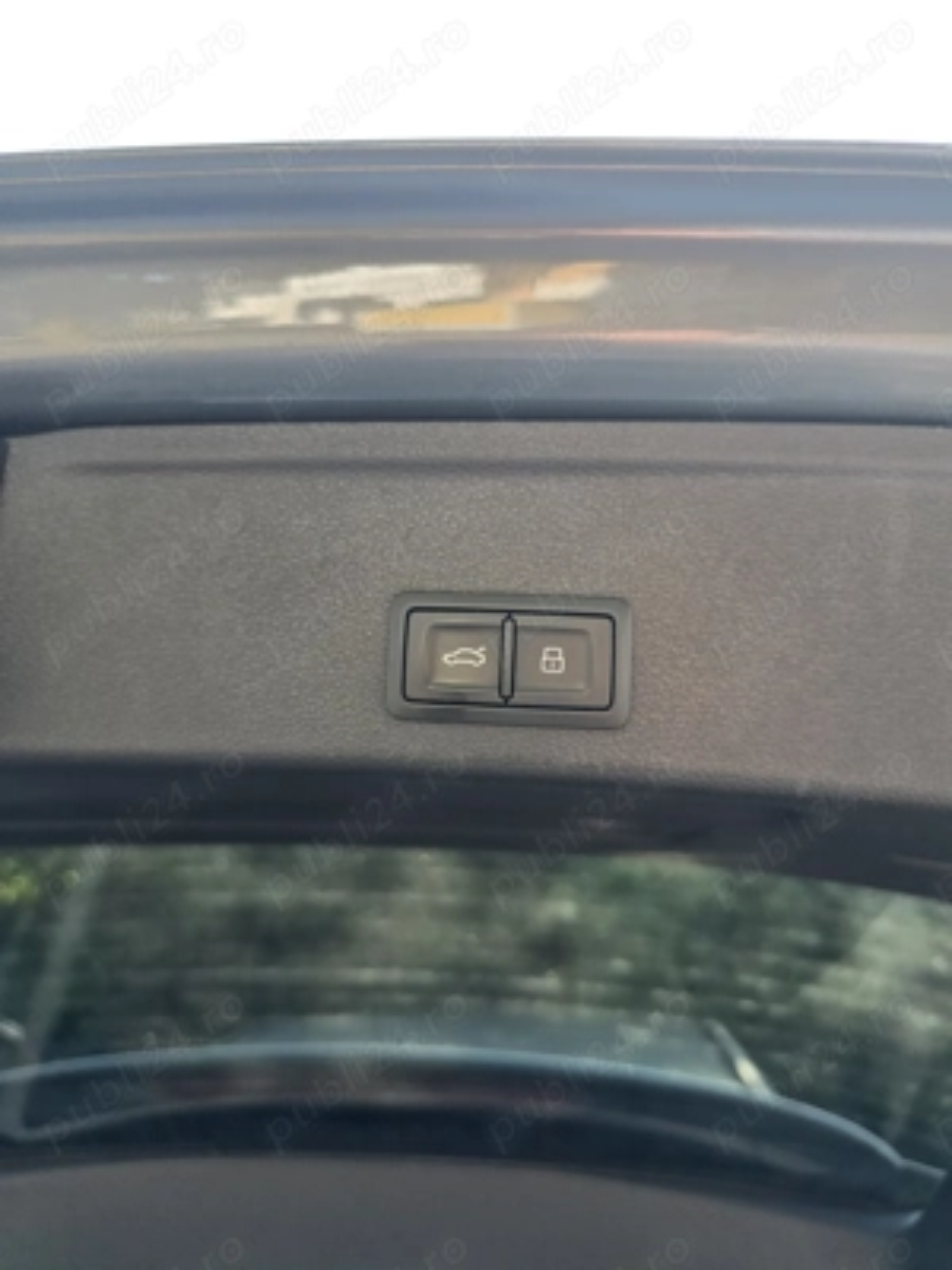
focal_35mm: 23
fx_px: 843
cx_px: 476
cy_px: 635
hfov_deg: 58.9
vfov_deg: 73.9
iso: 40
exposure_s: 1/180
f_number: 1.7
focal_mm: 6.3
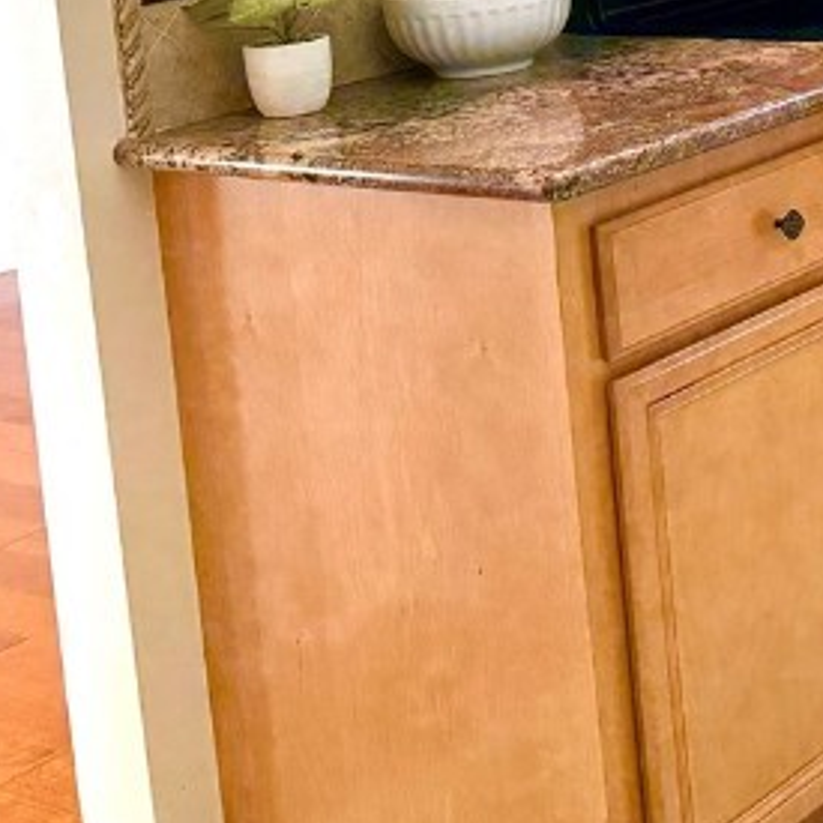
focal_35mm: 79
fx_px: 2125
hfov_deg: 19.4
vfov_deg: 20.5
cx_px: 1206
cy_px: -168
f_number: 1.78
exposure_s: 1/120
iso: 320
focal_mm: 6.76
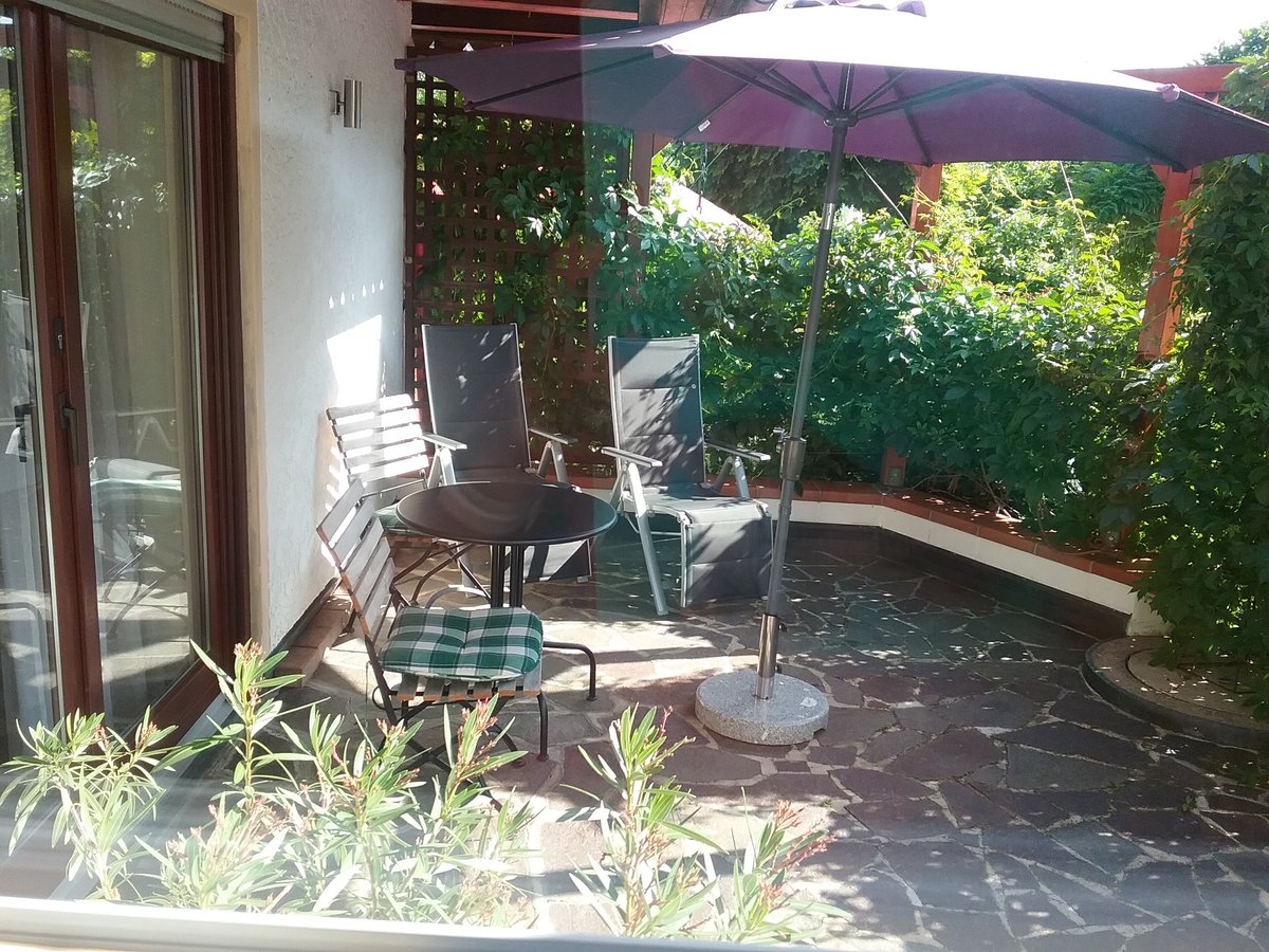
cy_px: 476
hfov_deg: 58.4
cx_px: 634
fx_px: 1136
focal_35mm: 31
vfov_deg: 45.4
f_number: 2.2
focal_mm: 3.3
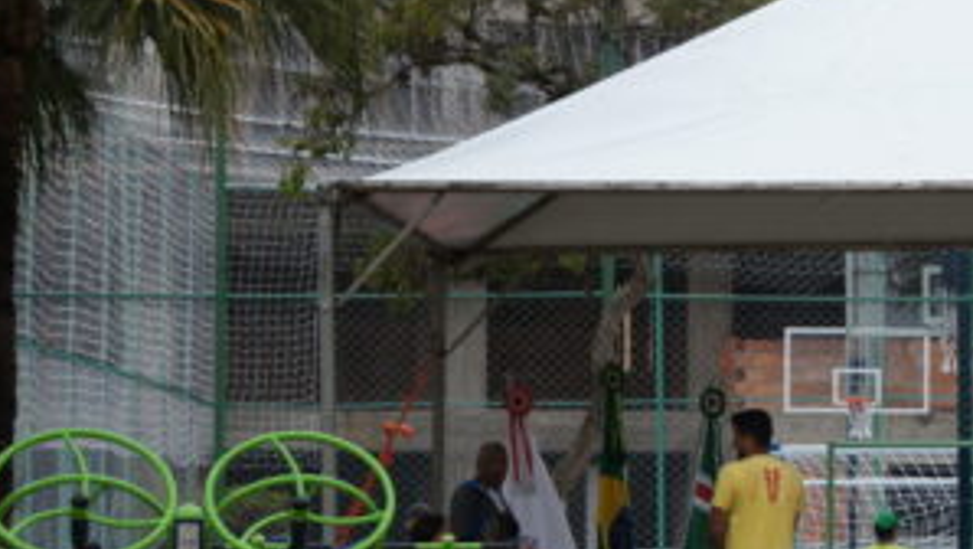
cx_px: 1017
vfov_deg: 6.2
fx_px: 5090
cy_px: 462
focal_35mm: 197
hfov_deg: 10.8
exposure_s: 1/160
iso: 200
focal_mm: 55
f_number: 5.6
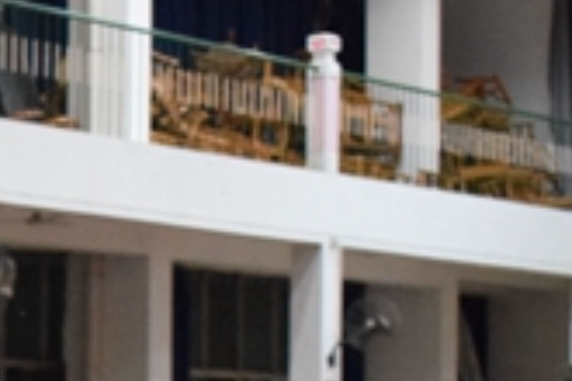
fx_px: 2606
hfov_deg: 11.8
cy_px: 610
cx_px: -367
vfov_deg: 8.2
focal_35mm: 164
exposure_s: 1/25
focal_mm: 30
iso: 6400
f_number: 4.2
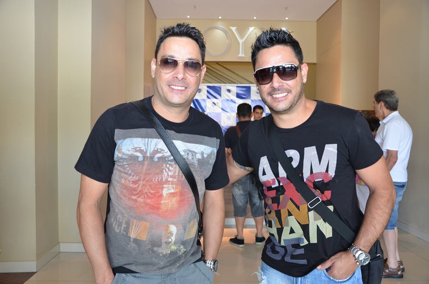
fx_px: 375
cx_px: 214
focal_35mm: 32
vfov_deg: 41.5
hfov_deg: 59.6
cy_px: 142
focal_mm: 21
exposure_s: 1/60
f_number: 4
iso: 560
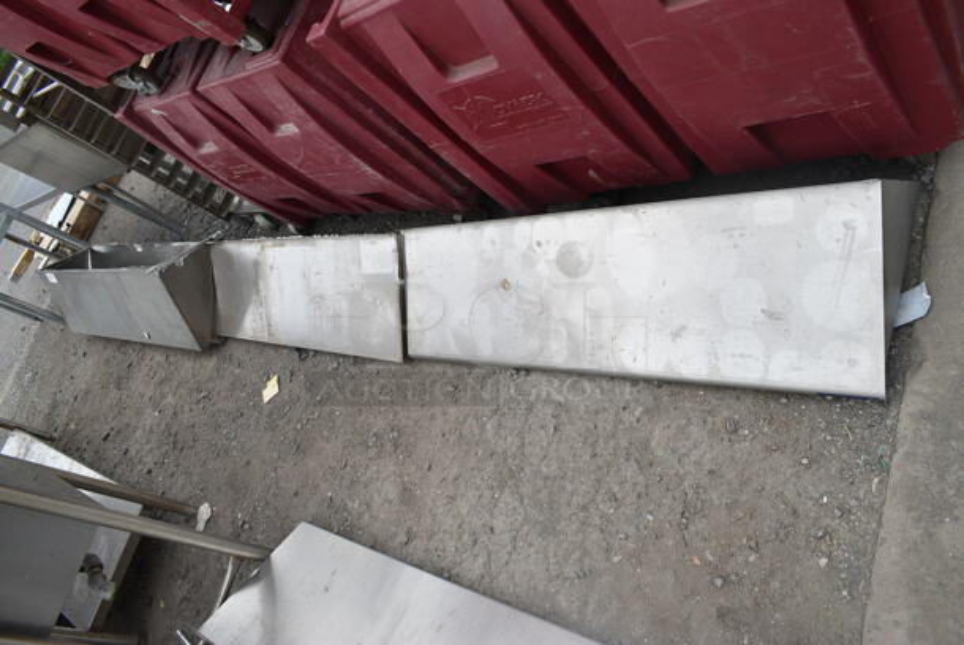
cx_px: 482
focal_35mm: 27
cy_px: 322
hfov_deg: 67.3
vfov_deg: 48.0
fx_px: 724
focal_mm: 18
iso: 100
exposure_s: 1/160
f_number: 6.3
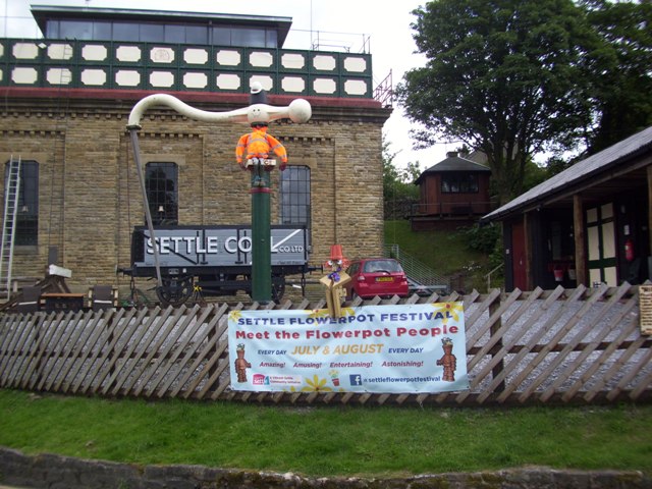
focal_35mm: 34
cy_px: 244
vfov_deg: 41.8
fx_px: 640
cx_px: 326
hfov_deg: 54.0
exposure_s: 1/500
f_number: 2.9
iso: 80
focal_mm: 5.7
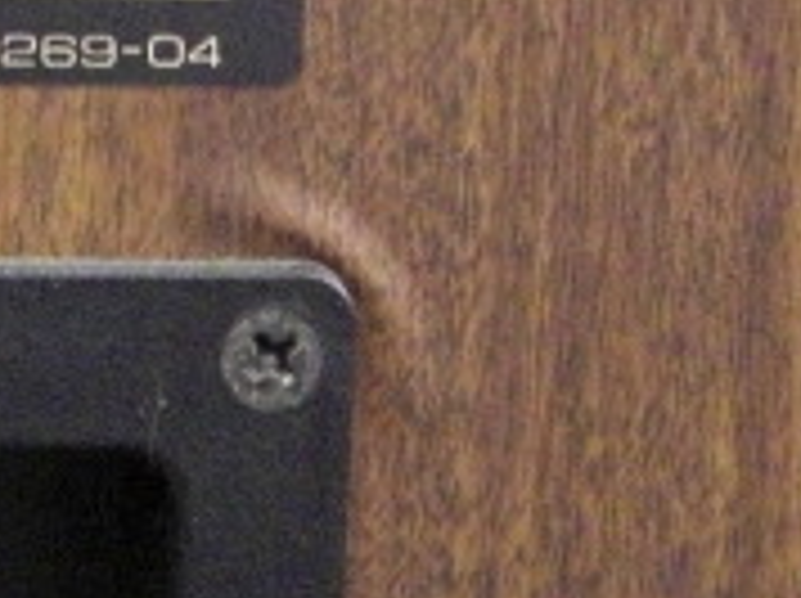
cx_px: -279
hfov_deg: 13.8
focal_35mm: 137
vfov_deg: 10.8
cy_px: 355
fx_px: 3166
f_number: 3.4
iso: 800
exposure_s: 1/15
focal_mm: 6.3
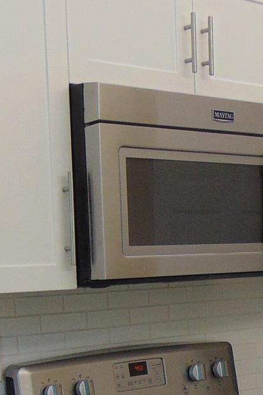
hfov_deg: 15.5
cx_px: 235
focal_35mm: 87
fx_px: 953
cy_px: 404
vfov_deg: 22.4
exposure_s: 1/30
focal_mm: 4.5
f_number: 3
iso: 100
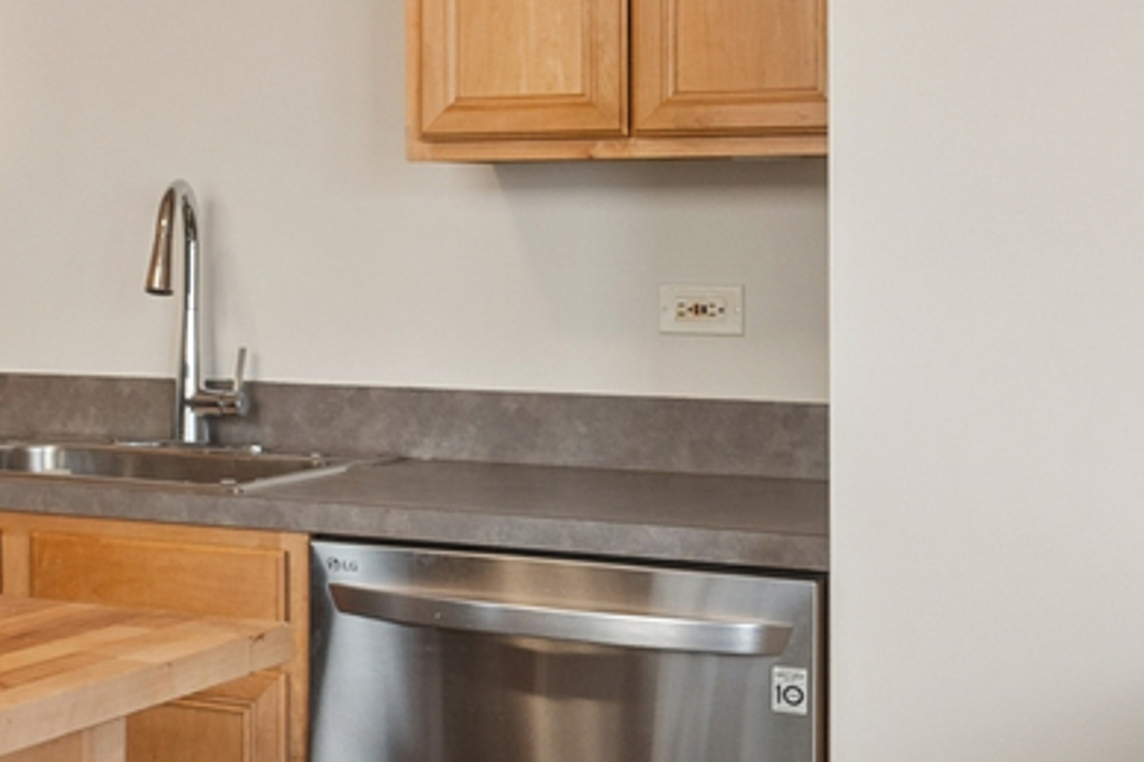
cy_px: 176
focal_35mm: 79
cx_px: -286
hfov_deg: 23.2
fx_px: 2510
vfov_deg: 17.2
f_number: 8
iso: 400
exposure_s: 1/15
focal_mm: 19
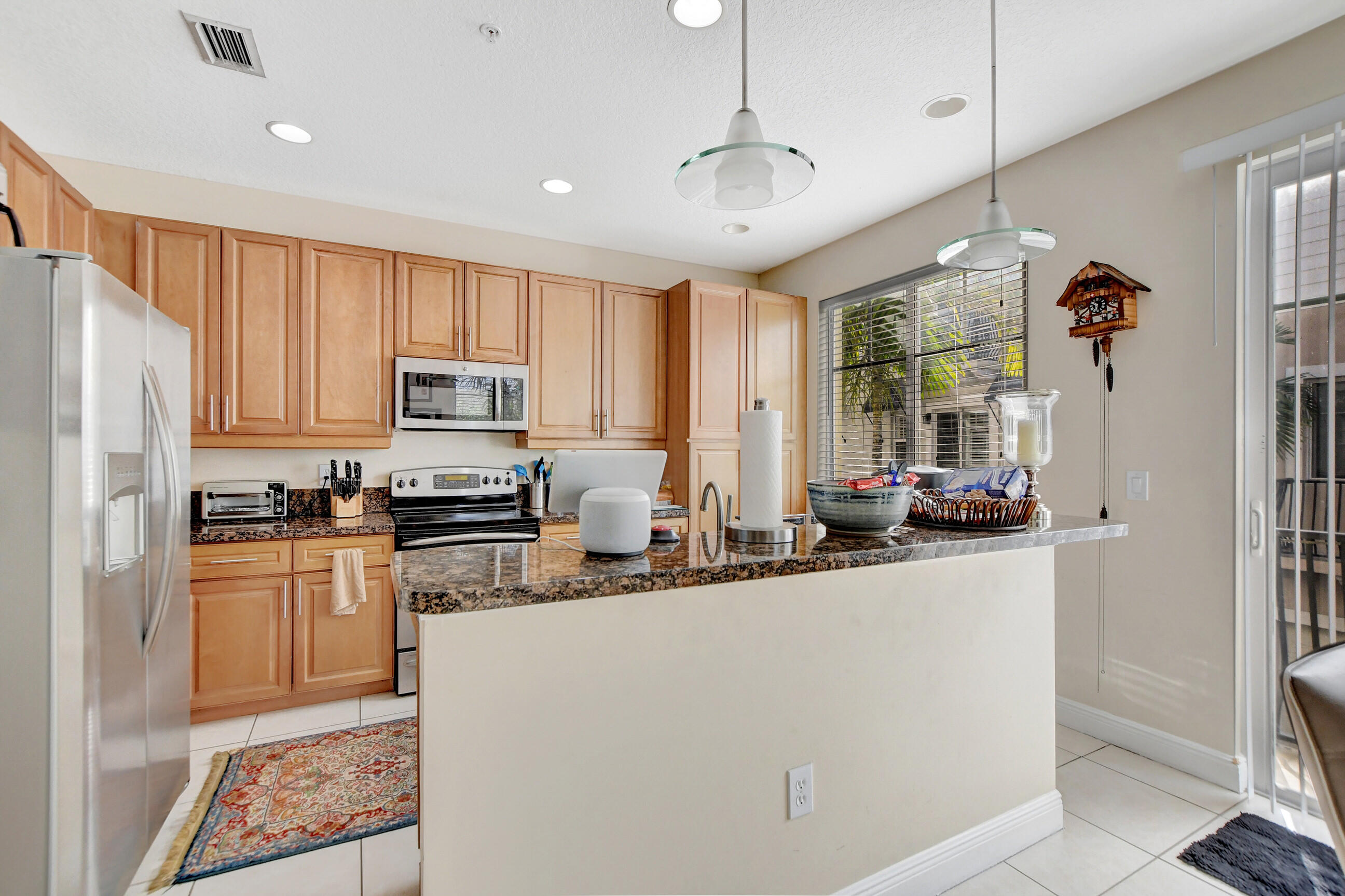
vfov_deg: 77.3
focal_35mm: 15
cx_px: 672
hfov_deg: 100.4
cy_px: 448
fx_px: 560
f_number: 8
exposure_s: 1/100
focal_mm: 10
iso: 1000
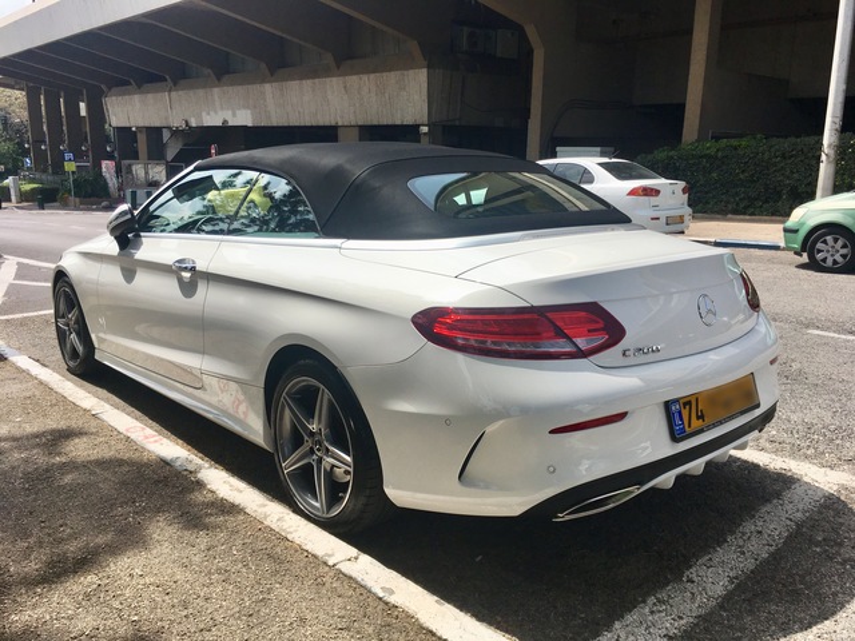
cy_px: 320
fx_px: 716
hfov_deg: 61.7
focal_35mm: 29
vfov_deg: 48.2
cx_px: 428
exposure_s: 1/2079
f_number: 2.2
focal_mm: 4.15
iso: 25
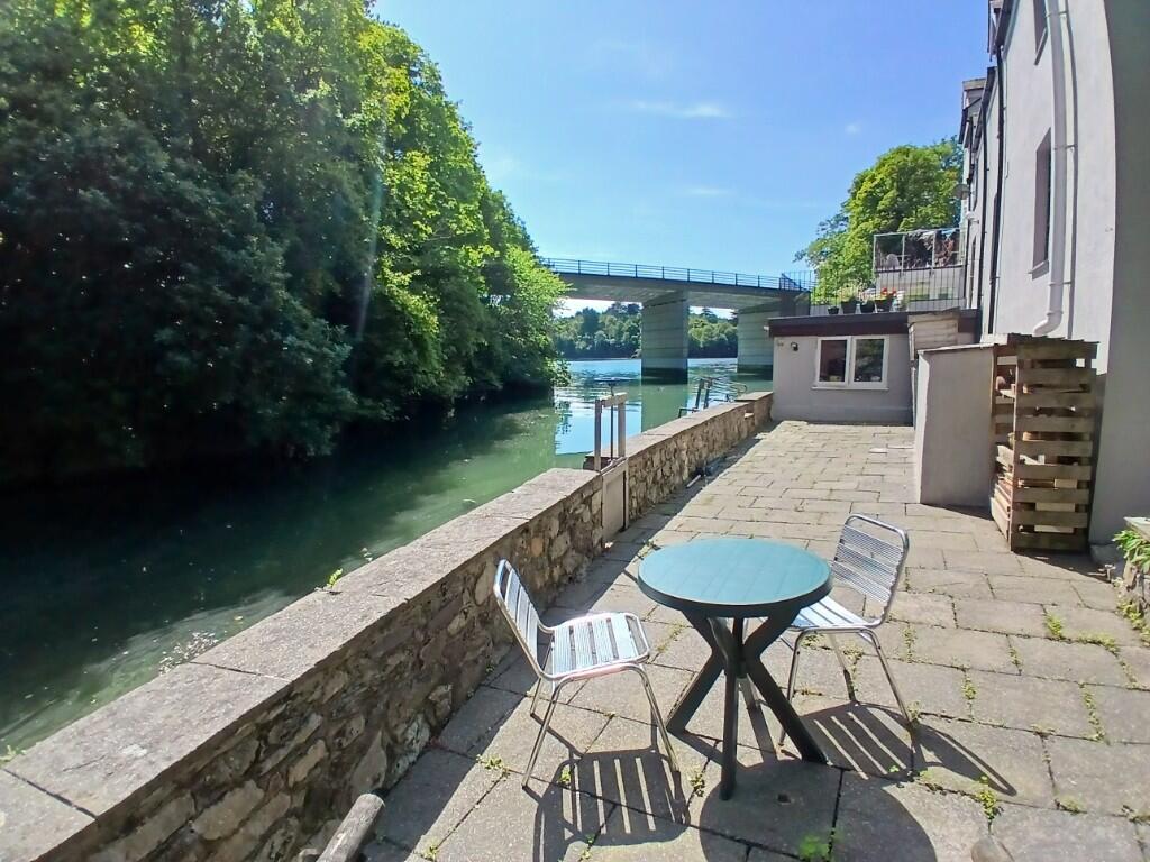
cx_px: 575
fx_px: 565
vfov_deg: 74.7
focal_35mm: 17
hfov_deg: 91.0
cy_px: 431
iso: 50
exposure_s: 1/1199
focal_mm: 1.4
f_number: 2.2
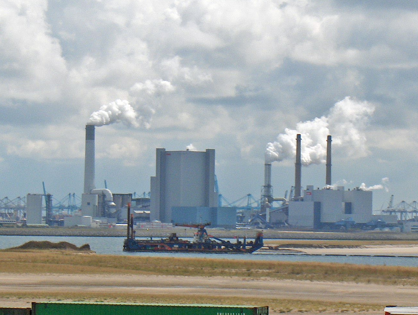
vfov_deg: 7.9
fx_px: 2286
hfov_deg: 10.4
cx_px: 318
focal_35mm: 189
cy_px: 260
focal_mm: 17.5
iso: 50
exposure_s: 1/472
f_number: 6.7
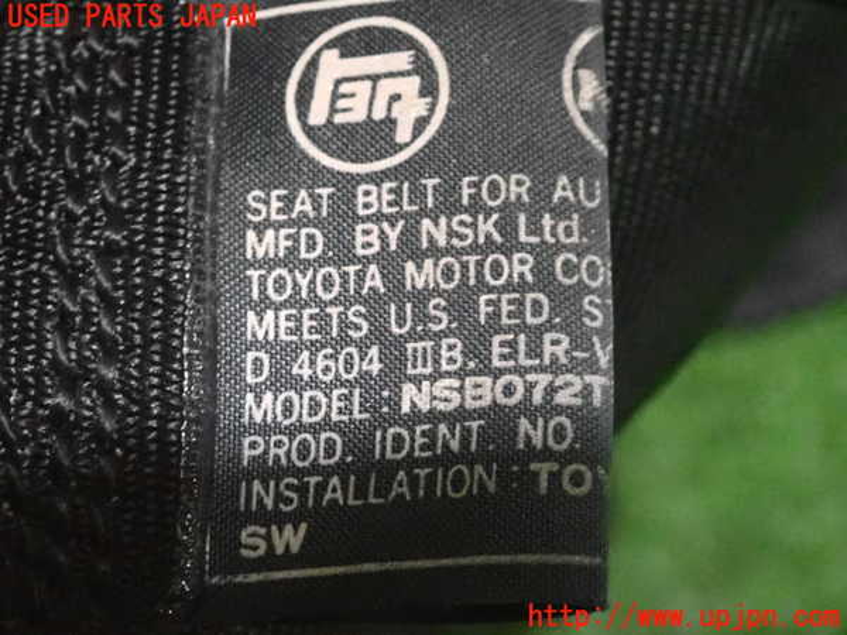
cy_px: 318
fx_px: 2006
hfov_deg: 23.8
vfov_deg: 18.0
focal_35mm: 82
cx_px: 424
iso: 6400
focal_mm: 14.62
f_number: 4.3
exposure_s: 1/50
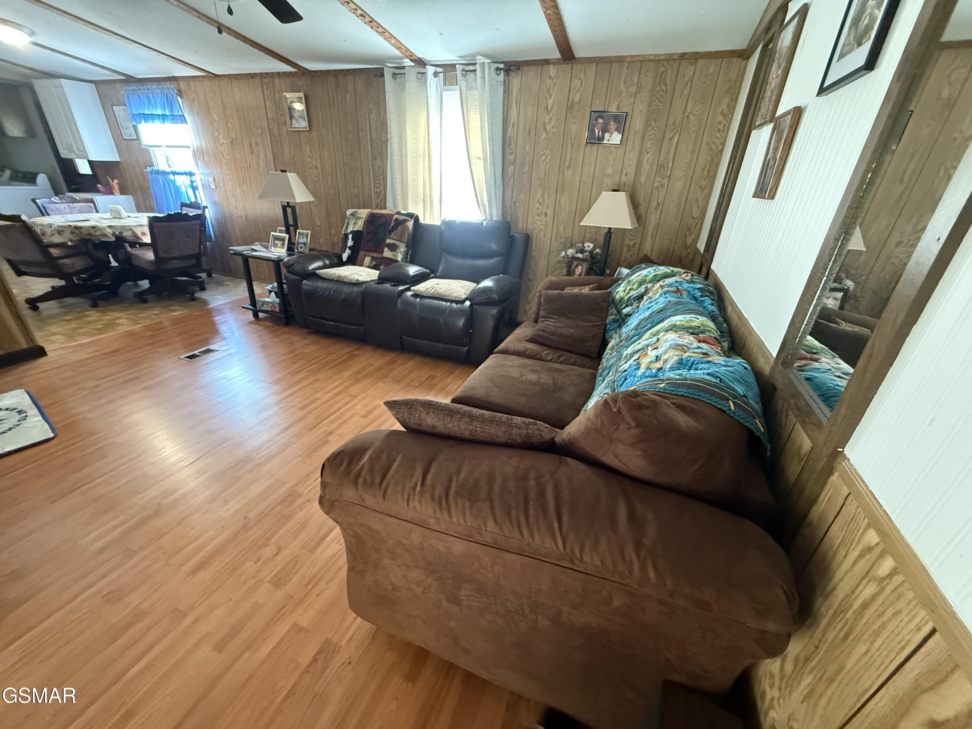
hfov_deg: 102.1
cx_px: 486
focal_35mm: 14
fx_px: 393
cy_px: 364
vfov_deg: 85.7
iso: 800
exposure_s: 1/60
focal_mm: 2.22
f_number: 2.2
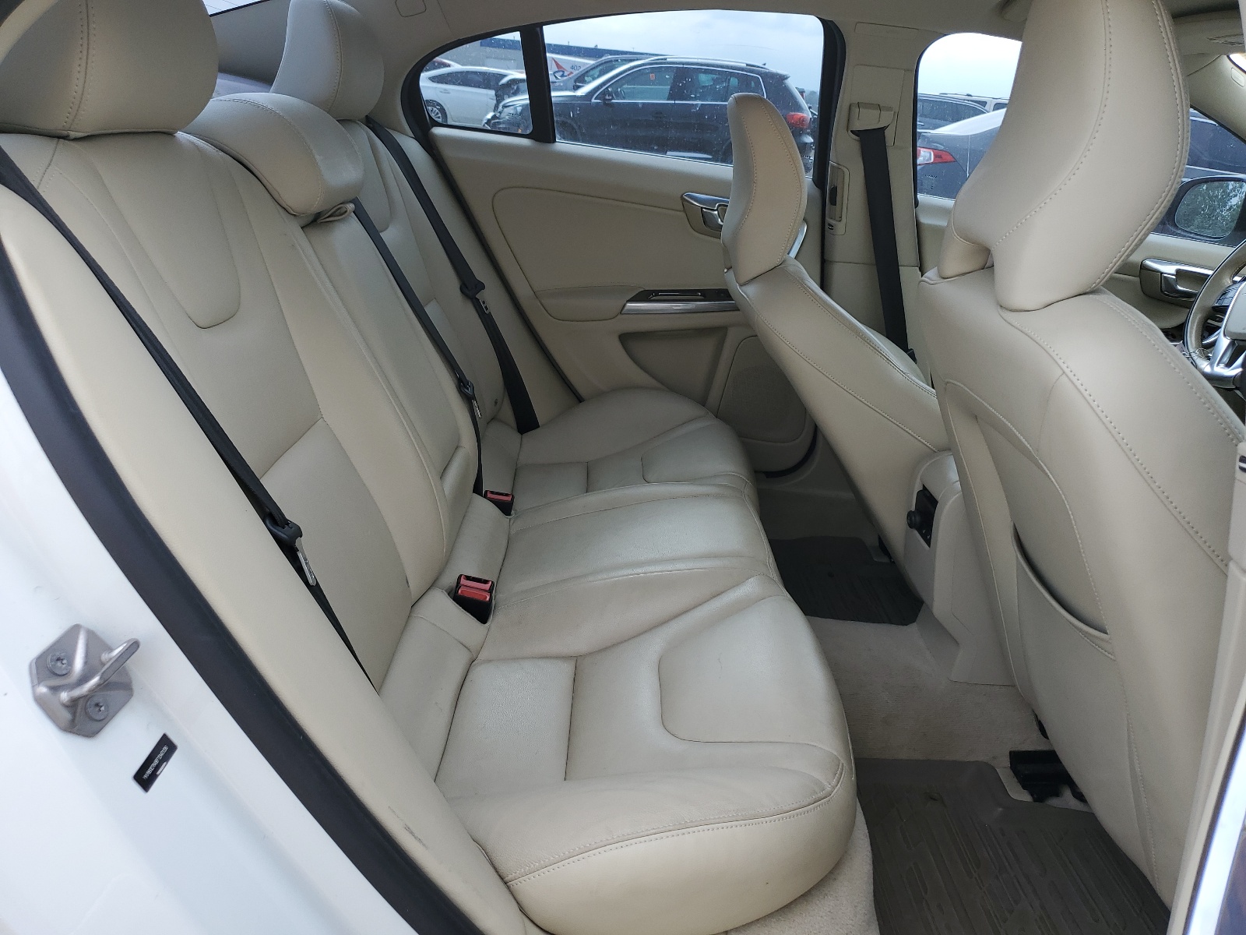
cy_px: 468
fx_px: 936
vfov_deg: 53.1
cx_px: 623
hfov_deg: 67.3
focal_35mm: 26
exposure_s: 1/526
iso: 50
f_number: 1.5
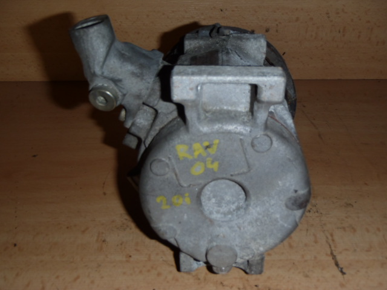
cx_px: 194
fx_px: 425
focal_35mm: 38
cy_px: 145
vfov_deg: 37.7
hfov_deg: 49.0
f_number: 4.6
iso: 100
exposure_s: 1/40
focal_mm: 6.83
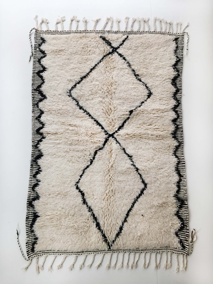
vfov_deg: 61.7
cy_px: 142
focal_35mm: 29
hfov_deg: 48.2
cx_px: 106
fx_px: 238
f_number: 2.2
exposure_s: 1/33
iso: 160
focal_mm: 4.15
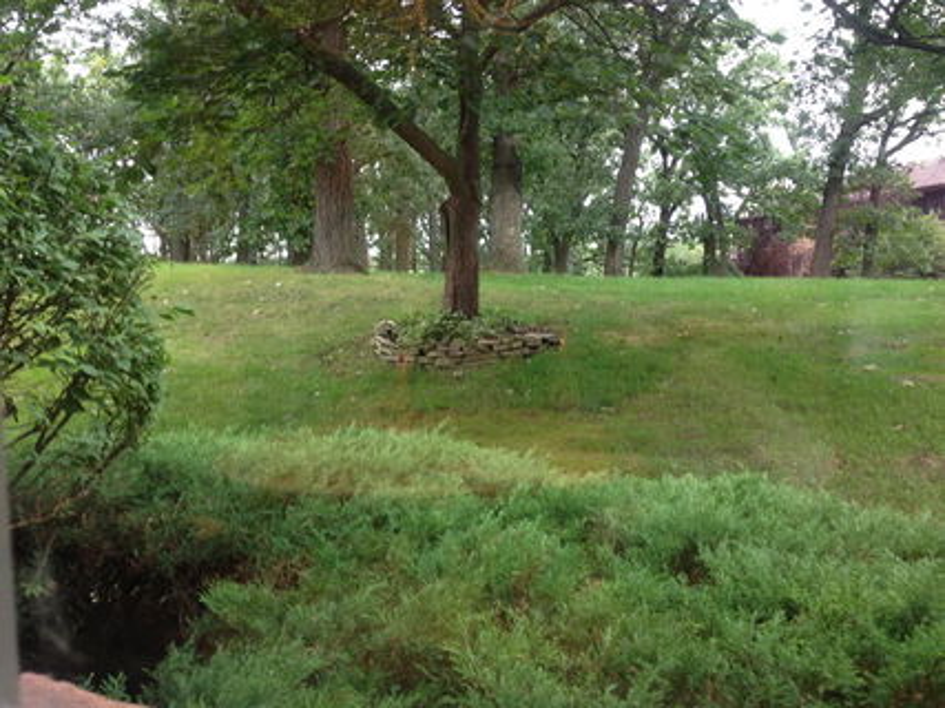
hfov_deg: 55.4
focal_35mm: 33
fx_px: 901
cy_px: 354
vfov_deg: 42.9
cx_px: 472
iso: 80
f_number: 2.4
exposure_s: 1/20
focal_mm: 4.12
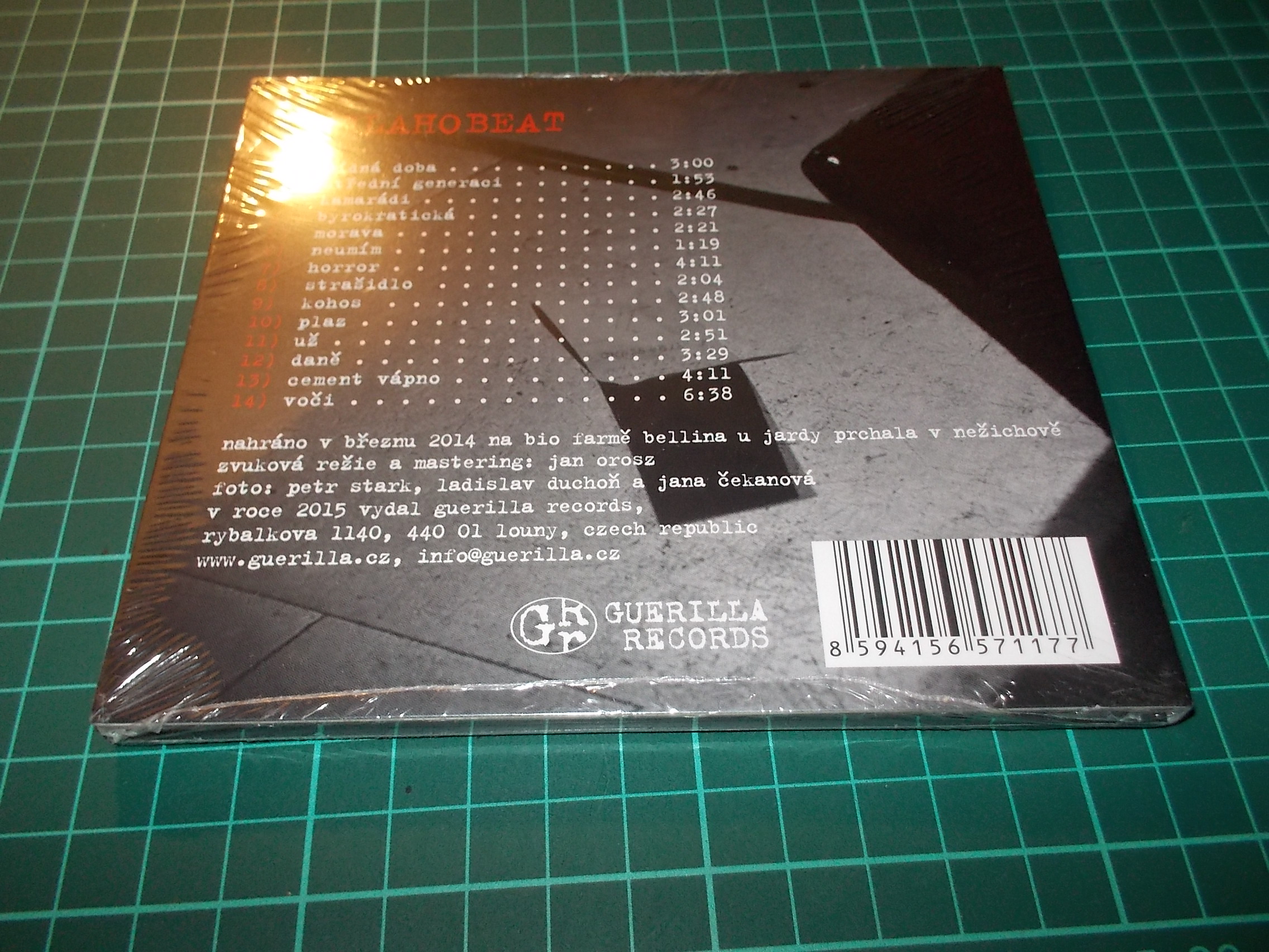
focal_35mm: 29
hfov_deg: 61.7
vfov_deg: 48.2
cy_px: 476
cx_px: 634
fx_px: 1063
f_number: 3.3
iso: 200
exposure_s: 1/30
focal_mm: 4.1
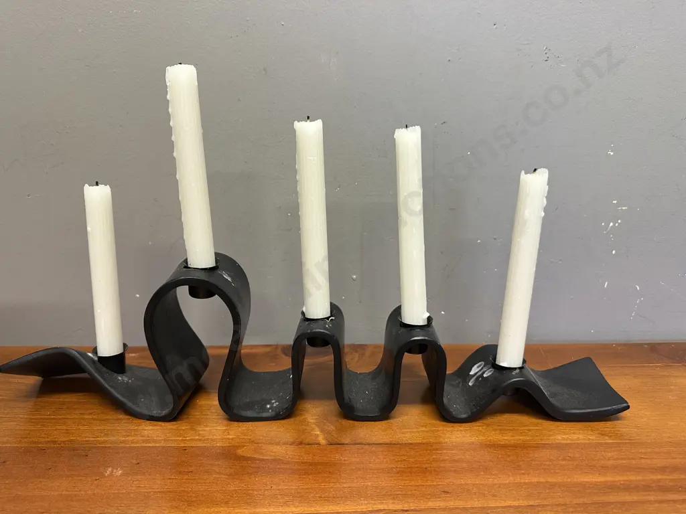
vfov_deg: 56.8
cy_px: 257
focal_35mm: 24
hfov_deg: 71.6
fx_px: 476
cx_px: 343
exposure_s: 1/100
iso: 200
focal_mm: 6.86
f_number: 1.78
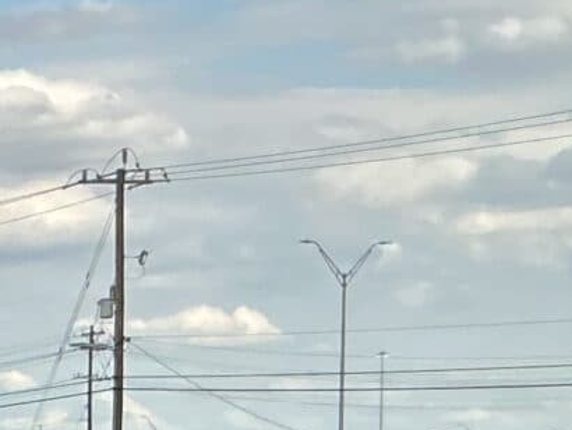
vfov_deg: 8.0
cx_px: -960
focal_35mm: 181
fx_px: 2993
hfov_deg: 9.3
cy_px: 748
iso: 25
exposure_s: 1/1342
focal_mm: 3
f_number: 1.8
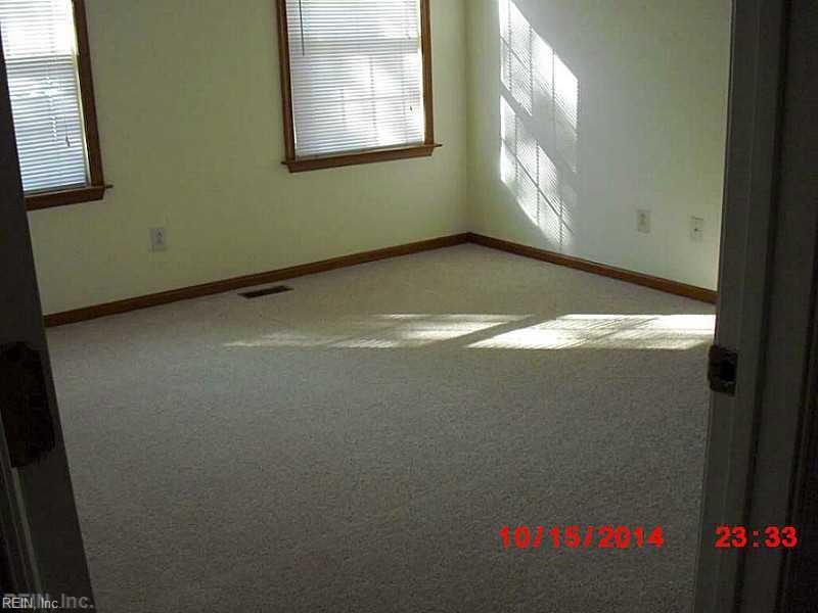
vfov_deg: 37.7
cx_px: 409
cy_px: 306
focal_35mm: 38
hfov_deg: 49.0
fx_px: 898
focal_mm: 6.2
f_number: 2.8
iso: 400
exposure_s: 1/100
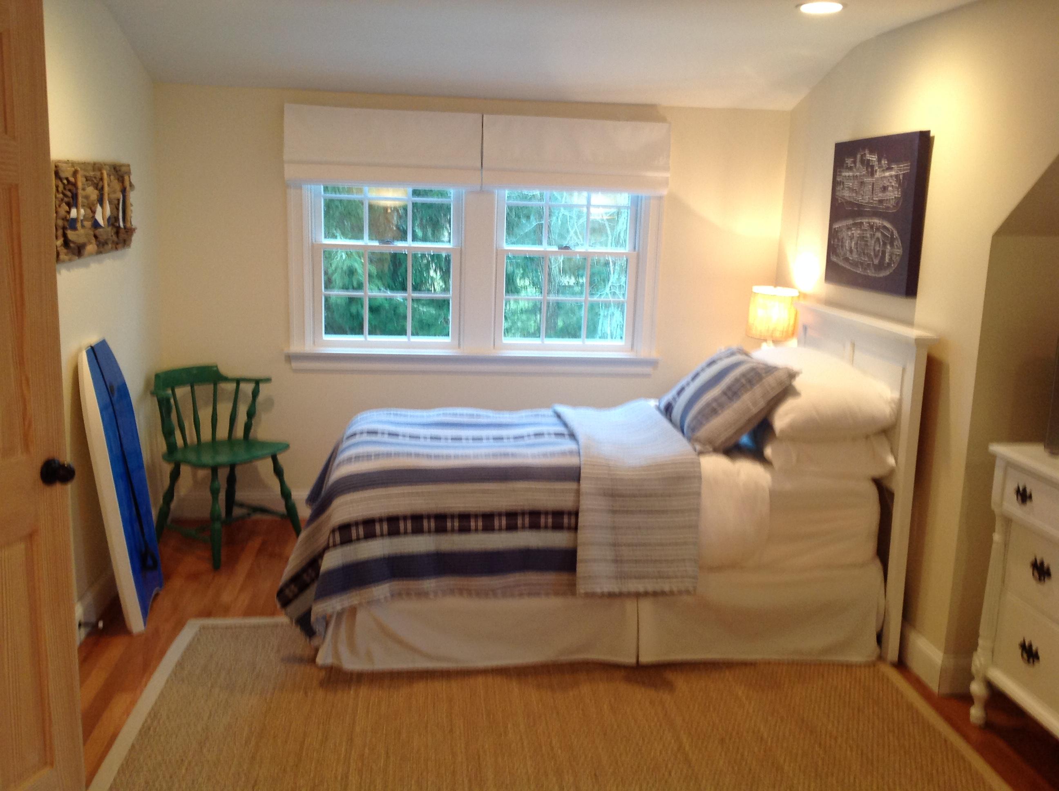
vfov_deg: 40.6
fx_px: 1069
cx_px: 530
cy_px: 396
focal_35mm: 35
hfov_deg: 52.7
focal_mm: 4.28
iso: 100
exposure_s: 1/15
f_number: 2.4
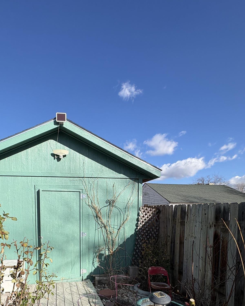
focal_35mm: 21
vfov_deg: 72.5
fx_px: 190
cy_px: 227
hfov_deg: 63.8
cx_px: 82
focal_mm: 2.22
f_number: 2.2
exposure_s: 1/2028
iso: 50
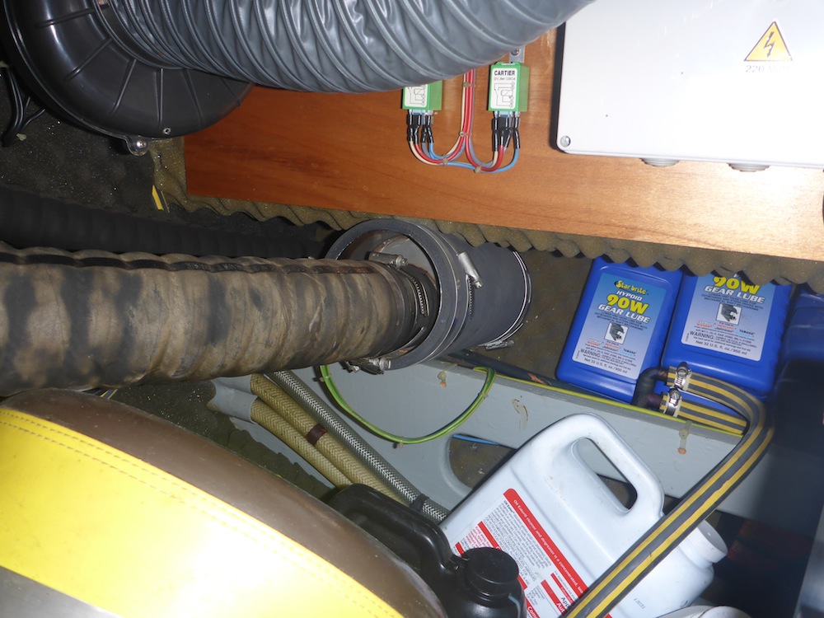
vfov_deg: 49.7
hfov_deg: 63.4
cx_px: 412
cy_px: 309
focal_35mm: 28
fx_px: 667
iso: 100
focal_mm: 4.9
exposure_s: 1/60
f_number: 3.3
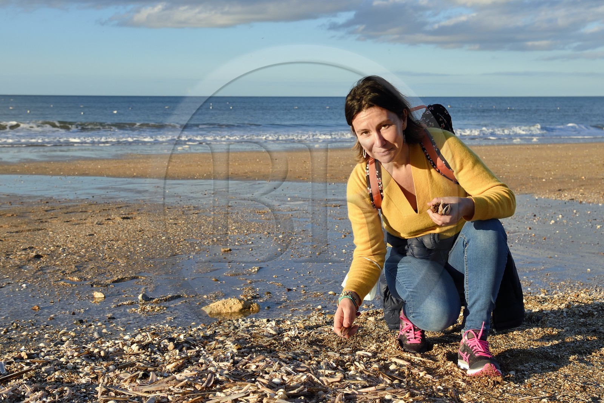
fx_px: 738
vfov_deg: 30.5
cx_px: 302
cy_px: 202
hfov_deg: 44.5
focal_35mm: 44
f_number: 8
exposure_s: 1/400
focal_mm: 44
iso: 200
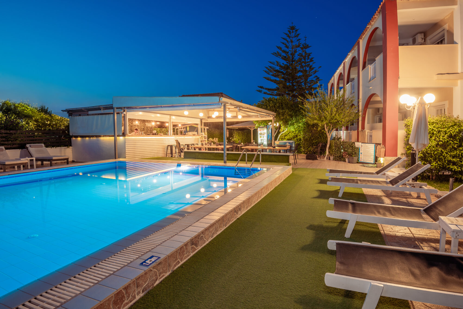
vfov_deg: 73.7
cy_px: 154
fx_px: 206
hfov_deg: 96.7
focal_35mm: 16
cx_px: 232
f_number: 8
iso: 100
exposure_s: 8
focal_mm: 16
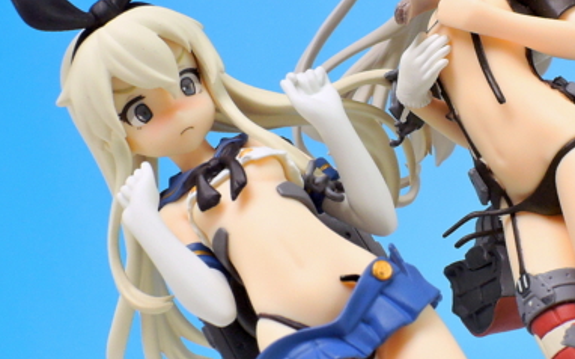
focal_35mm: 175
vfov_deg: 7.5
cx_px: 434
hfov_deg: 11.9
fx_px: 2740
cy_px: 139
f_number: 7.3
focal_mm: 22.4
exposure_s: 1/8
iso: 400
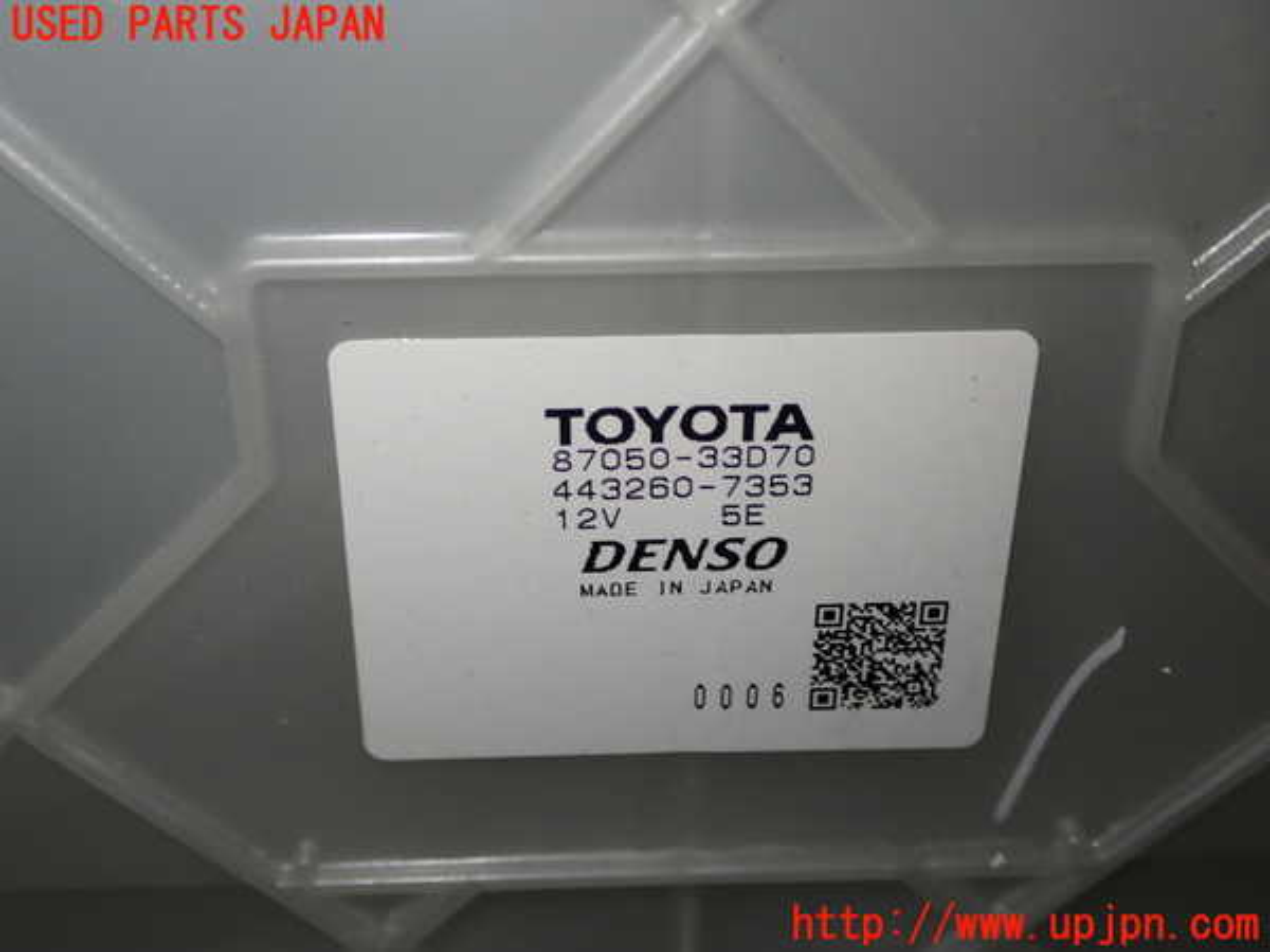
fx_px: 1614
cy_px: 476
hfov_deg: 42.9
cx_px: 635
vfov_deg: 32.9
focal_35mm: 44
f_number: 2.9
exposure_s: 1/80
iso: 160
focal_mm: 7.84
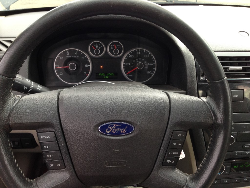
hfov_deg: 55.4
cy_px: 94
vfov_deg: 42.9
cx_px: 125
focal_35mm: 33
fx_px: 238
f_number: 2.4
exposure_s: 1/120
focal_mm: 4.12
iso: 100
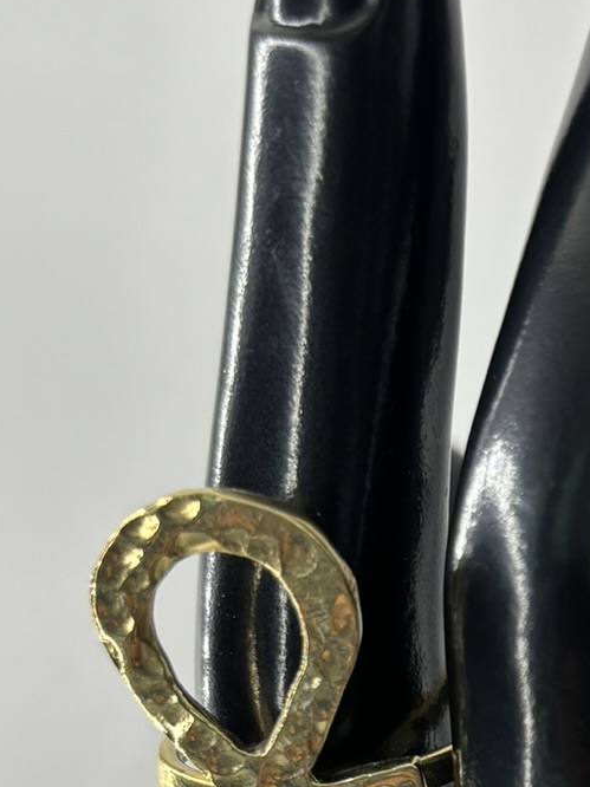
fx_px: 1819
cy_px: 817
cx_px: 618
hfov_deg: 17.9
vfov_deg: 23.3
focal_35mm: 80
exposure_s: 1/121
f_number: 1.6
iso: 100
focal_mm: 5.96
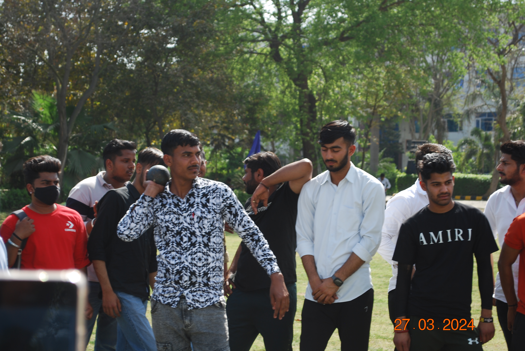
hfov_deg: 24.6
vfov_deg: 16.6
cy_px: 176
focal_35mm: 82
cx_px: 262
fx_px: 1205
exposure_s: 1/160
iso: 100
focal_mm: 55
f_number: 6.3
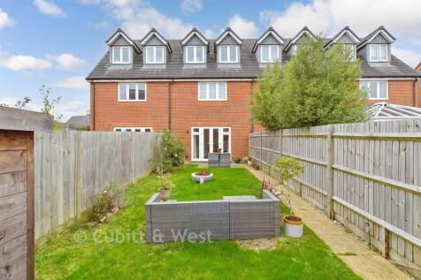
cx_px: 210
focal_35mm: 18
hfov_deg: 90.0
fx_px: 210
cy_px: 140
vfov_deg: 67.3
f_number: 8
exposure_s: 1/160
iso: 500
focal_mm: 12
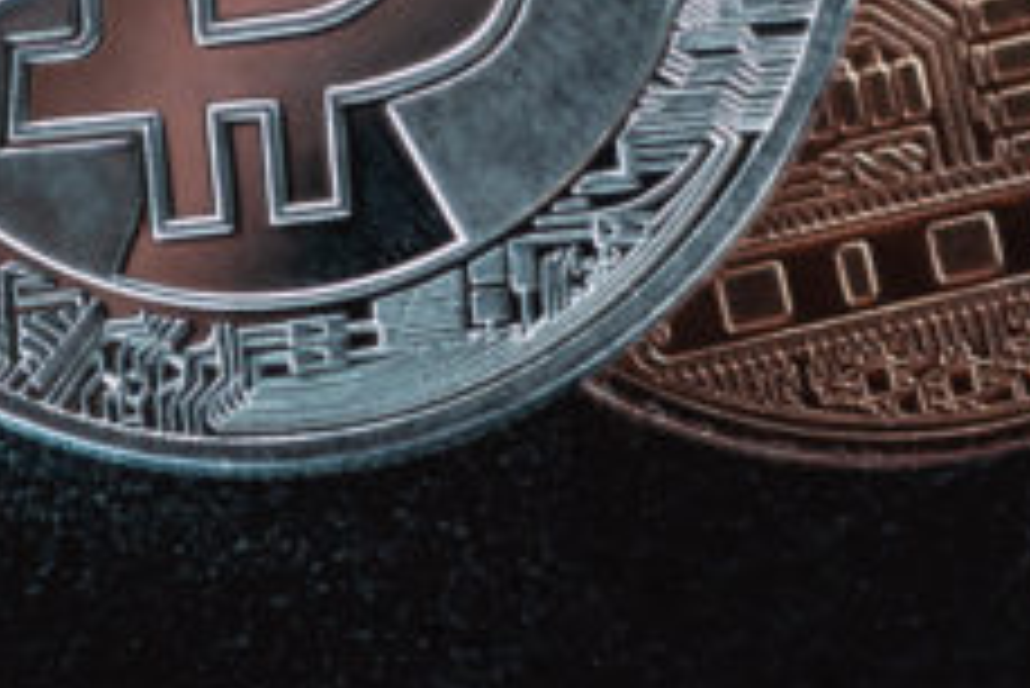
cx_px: 684
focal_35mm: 275
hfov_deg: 7.5
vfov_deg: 5.0
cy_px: -162
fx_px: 7873
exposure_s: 1/160
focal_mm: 105
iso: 400
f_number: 9
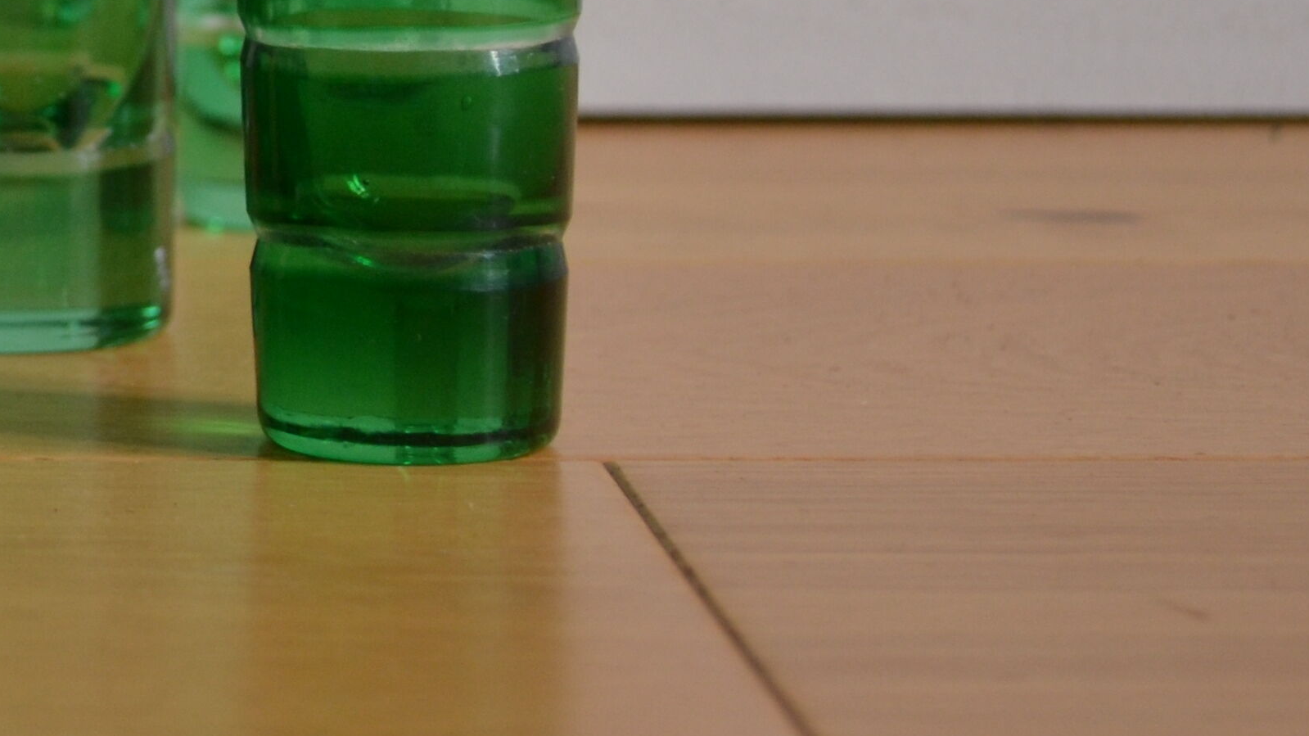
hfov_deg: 13.4
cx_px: -410
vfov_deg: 7.7
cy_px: -359
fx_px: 5345
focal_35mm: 154
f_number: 5
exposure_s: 1/60
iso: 400
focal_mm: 34
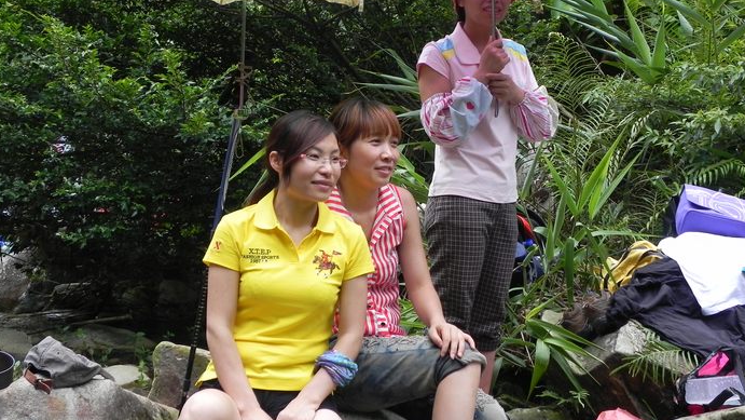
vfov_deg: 18.8
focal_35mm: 64
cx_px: 373
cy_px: 159
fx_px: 1265
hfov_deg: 32.8
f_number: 4.5
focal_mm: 10.3
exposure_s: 1/174
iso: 160
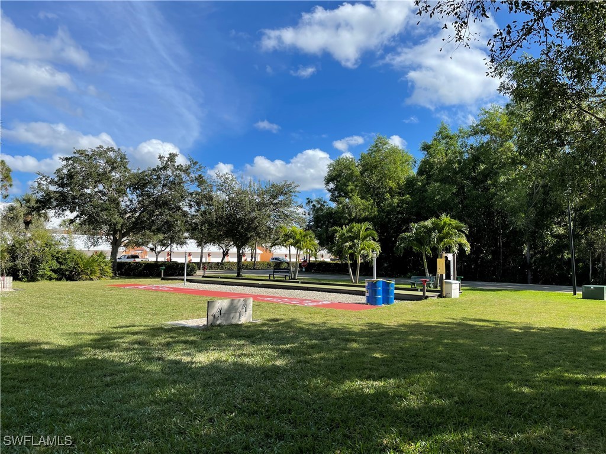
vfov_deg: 53.1
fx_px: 455
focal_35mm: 26
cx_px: 303
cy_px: 227
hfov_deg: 67.3
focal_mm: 5.1
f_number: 1.6
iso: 32
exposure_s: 1/3559
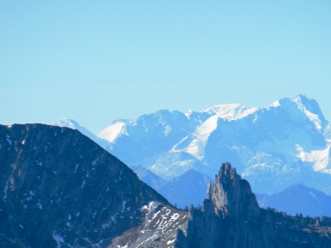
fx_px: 6453
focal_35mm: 675
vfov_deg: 2.2
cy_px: 115
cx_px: 217
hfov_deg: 2.9
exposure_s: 1/640
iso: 160
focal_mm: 81
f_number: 5.9
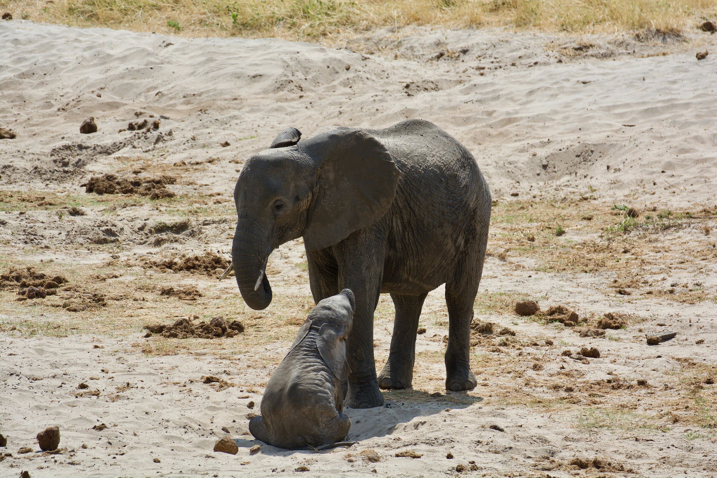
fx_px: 5676
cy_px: 239
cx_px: 358
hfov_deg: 7.2
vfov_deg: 4.8
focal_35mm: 285
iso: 200
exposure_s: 1/1000
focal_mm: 190
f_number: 5.3
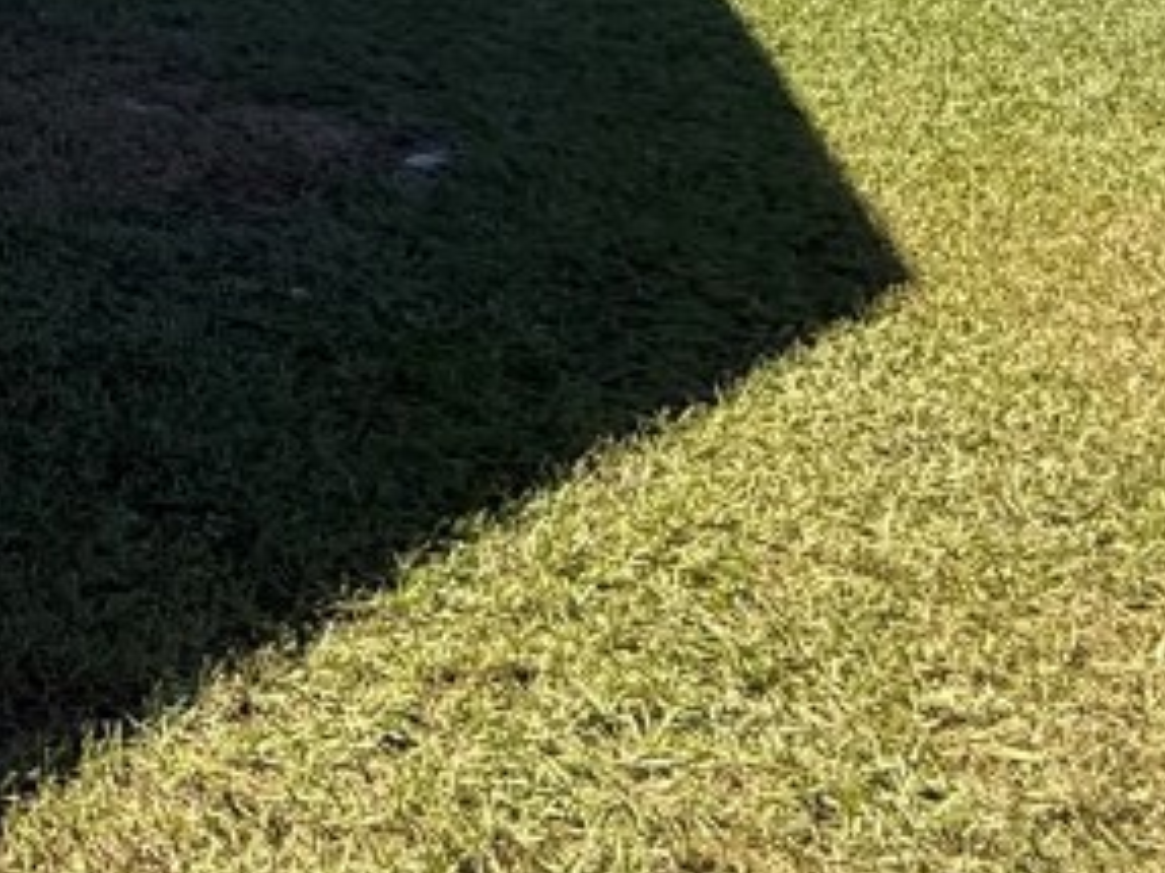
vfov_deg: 24.3
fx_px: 1682
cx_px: -536
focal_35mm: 50
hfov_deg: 27.6
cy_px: -345
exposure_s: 1/928
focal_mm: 2.22
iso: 64
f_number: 2.2
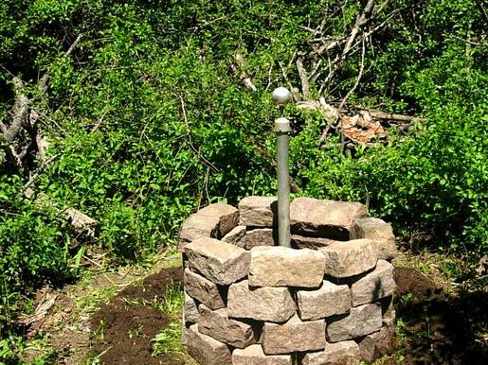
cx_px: 292
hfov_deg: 39.5
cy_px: 225
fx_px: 677
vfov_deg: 30.1
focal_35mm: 48
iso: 64
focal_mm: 7.8
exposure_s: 1/1085
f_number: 4.8
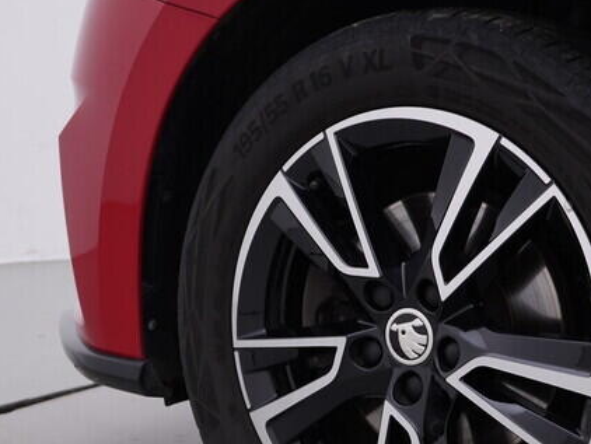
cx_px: 310
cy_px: 328
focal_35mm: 84
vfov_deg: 17.5
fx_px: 1435
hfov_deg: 23.3
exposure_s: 1/80
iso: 125
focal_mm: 24
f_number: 4
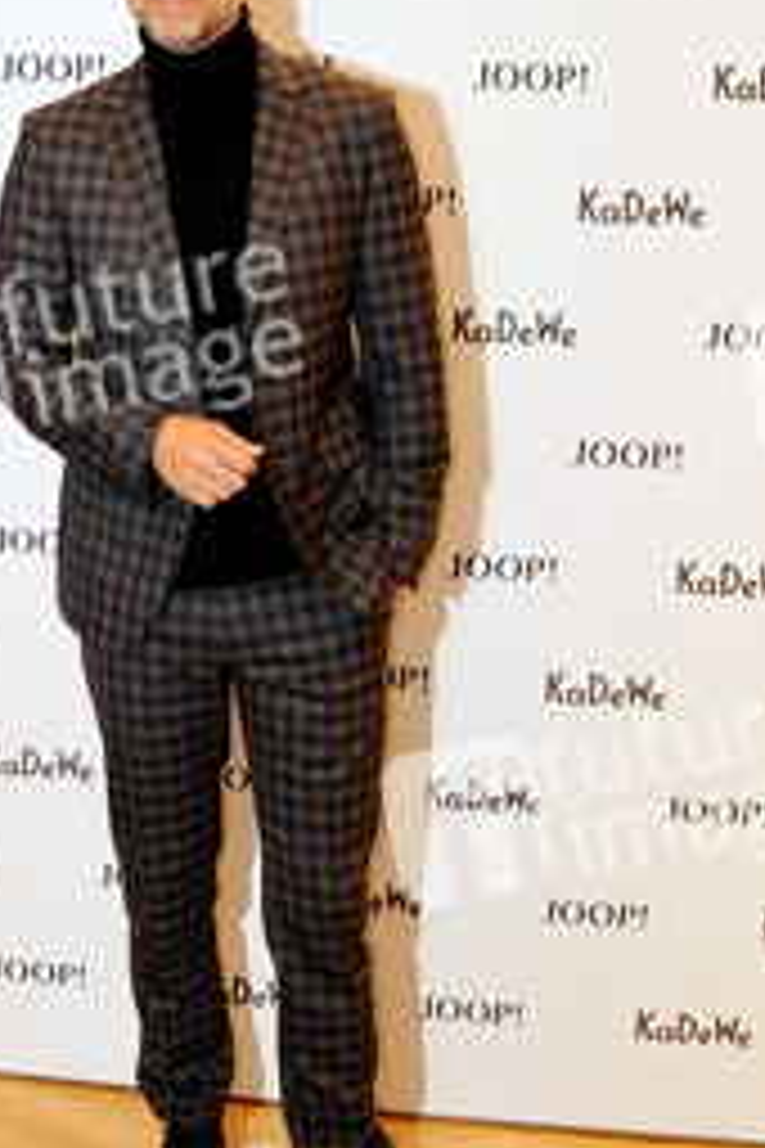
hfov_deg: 28.3
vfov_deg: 41.9
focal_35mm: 47
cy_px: 576
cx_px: 205
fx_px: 1498
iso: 800
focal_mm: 20
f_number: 6.3
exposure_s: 1/50
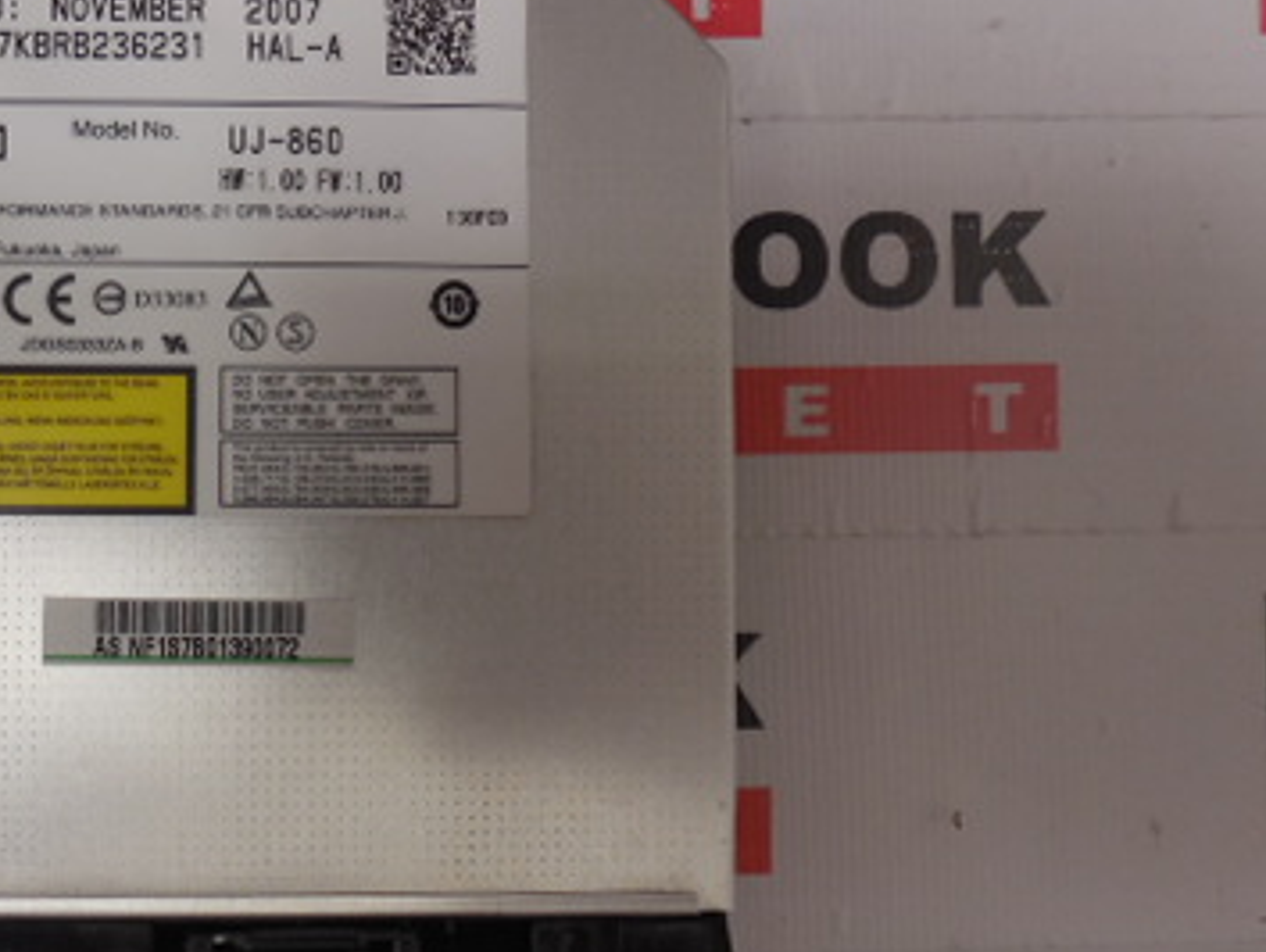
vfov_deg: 30.9
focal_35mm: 47
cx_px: 125
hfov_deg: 37.7
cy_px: 515
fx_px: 1720
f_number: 3.5
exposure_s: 1/30
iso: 140
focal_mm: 4.6
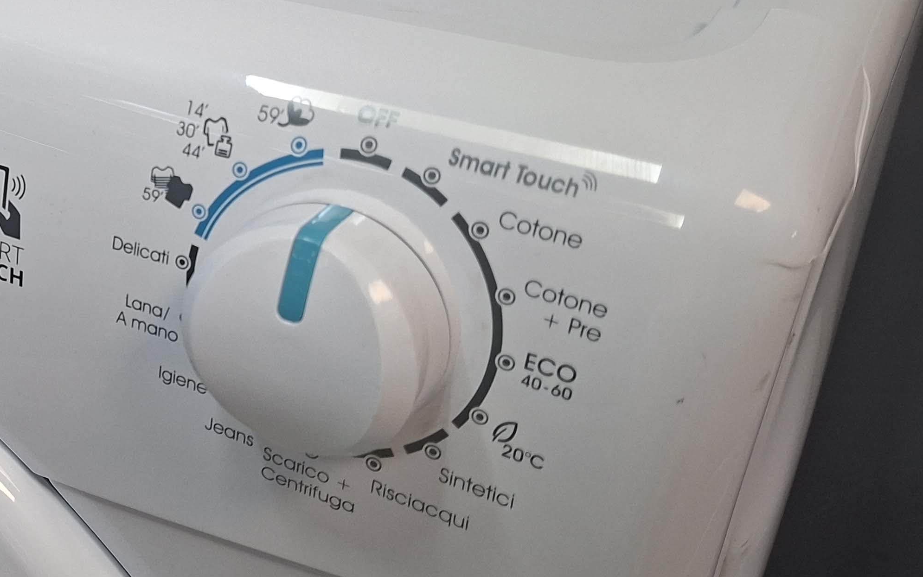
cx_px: -1
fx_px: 1233
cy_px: 219
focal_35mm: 49
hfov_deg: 36.8
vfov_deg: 26.3
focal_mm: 5.54
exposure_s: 1/100
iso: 200
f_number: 1.8
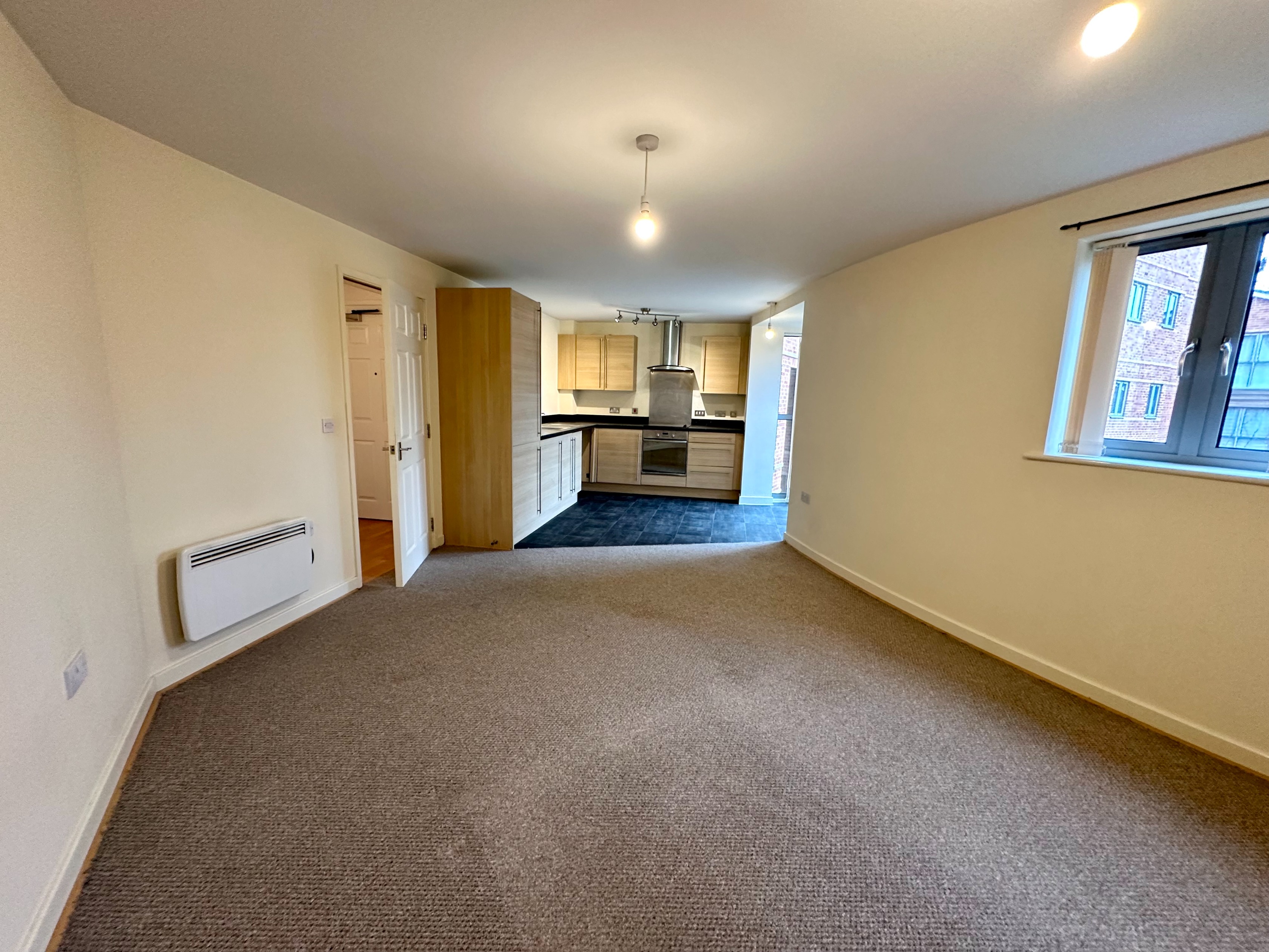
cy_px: 476
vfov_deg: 85.7
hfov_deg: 102.1
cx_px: 634
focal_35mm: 14
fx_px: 513
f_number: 2.2
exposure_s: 1/50
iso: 250
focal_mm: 2.22
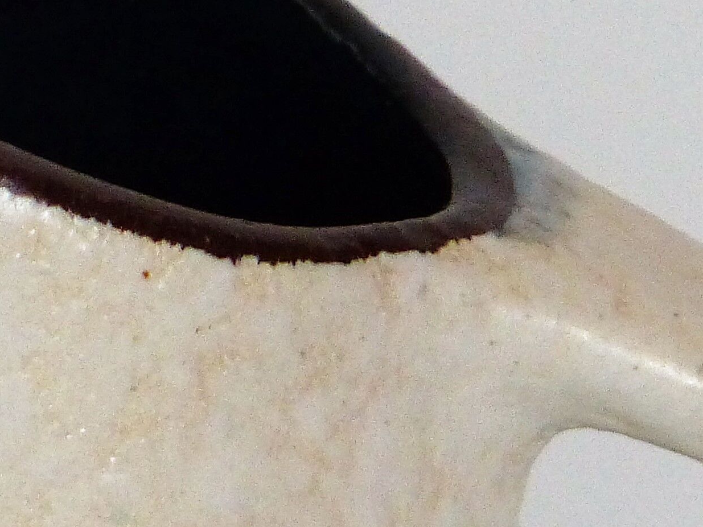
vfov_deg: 1.4
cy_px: 216
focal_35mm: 1101
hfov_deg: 1.8
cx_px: 390
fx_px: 22358
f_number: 2.8
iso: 400
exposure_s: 1/80
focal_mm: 55.7
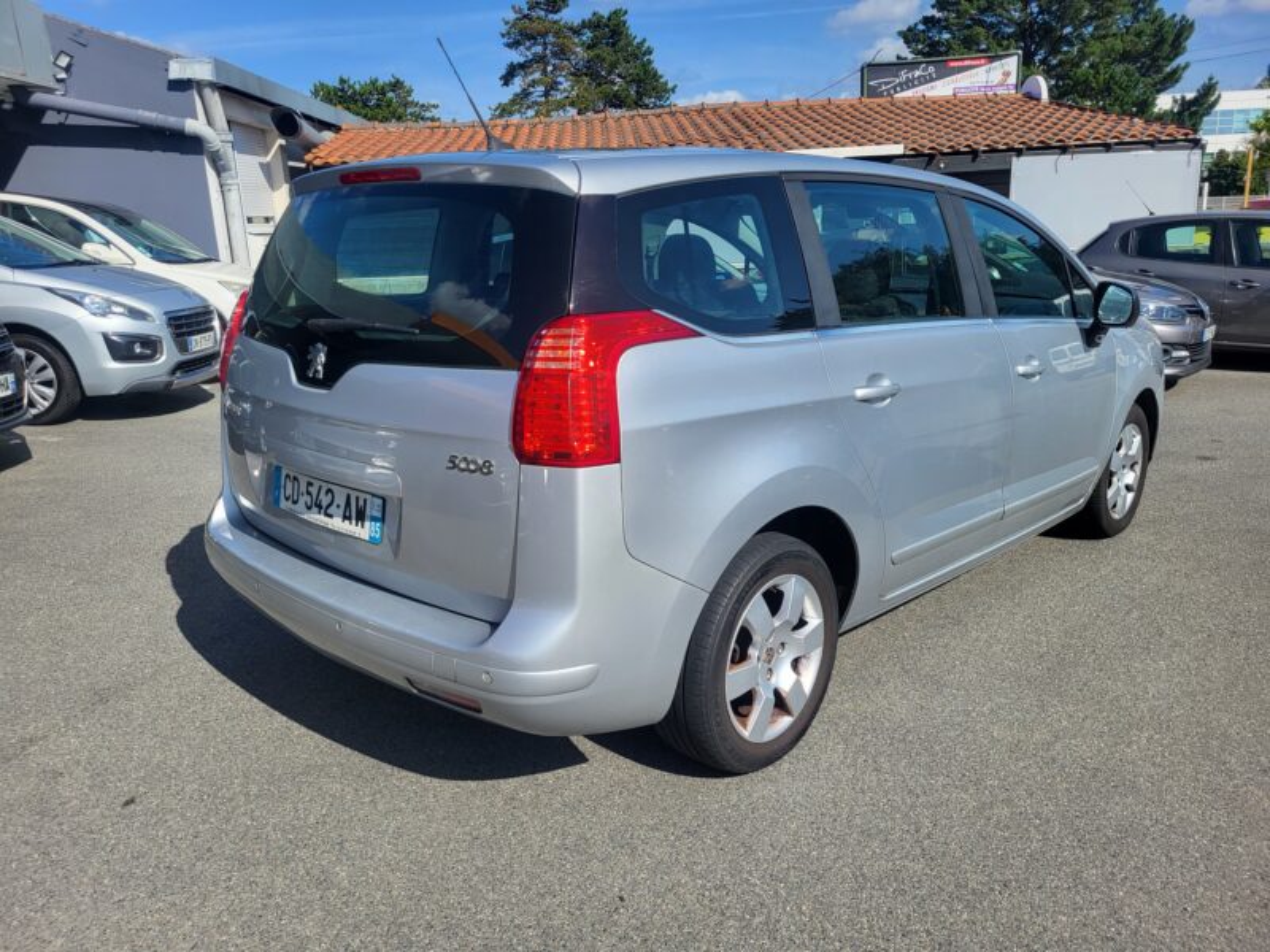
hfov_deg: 67.3
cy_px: 476
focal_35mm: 26
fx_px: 954
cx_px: 635
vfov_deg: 53.1
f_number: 1.8
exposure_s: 1/2145
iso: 40
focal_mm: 5.4
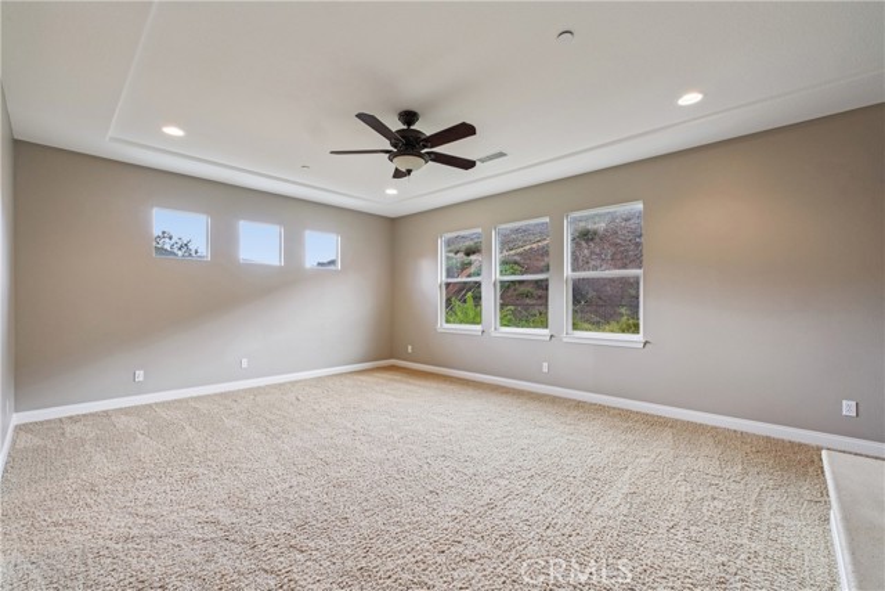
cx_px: 442
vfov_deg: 77.4
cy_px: 296
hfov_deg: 100.4
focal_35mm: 15
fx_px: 369
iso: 640
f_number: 8
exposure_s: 1/7
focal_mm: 10
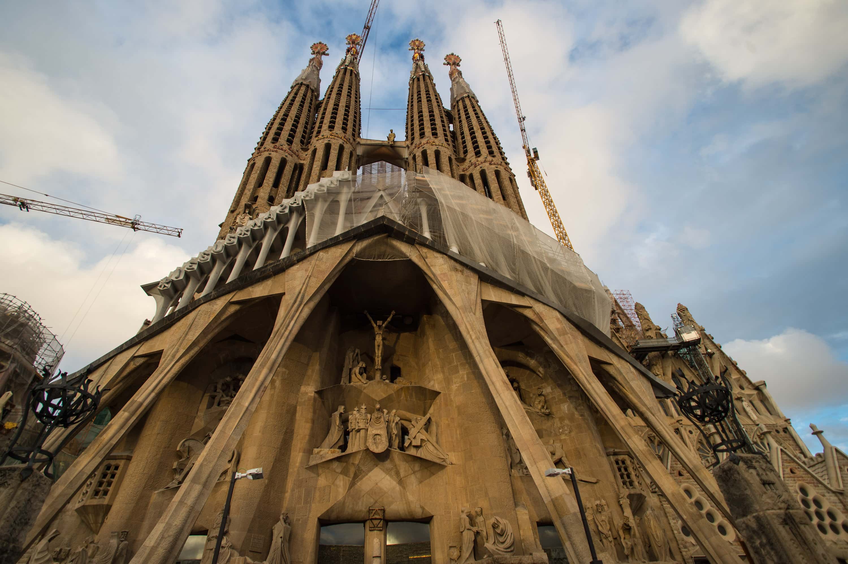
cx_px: 424
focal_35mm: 18
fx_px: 424
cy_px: 282
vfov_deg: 67.3
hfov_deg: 90.0
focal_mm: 18
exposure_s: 1/640
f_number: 2.8
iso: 100
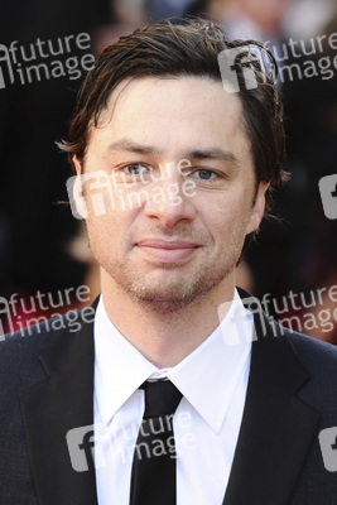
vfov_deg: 9.5
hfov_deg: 6.3
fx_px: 3051
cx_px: 168
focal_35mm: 218
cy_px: 252
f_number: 4.5
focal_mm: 145
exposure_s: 1/250
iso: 320
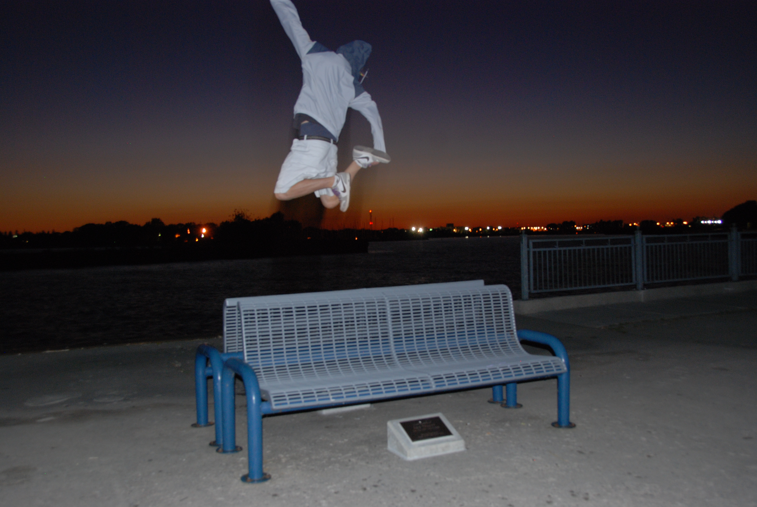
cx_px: 378
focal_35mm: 33
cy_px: 254
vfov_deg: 40.1
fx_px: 695
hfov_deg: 57.2
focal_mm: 22
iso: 400
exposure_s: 1/2.5
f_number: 4.5
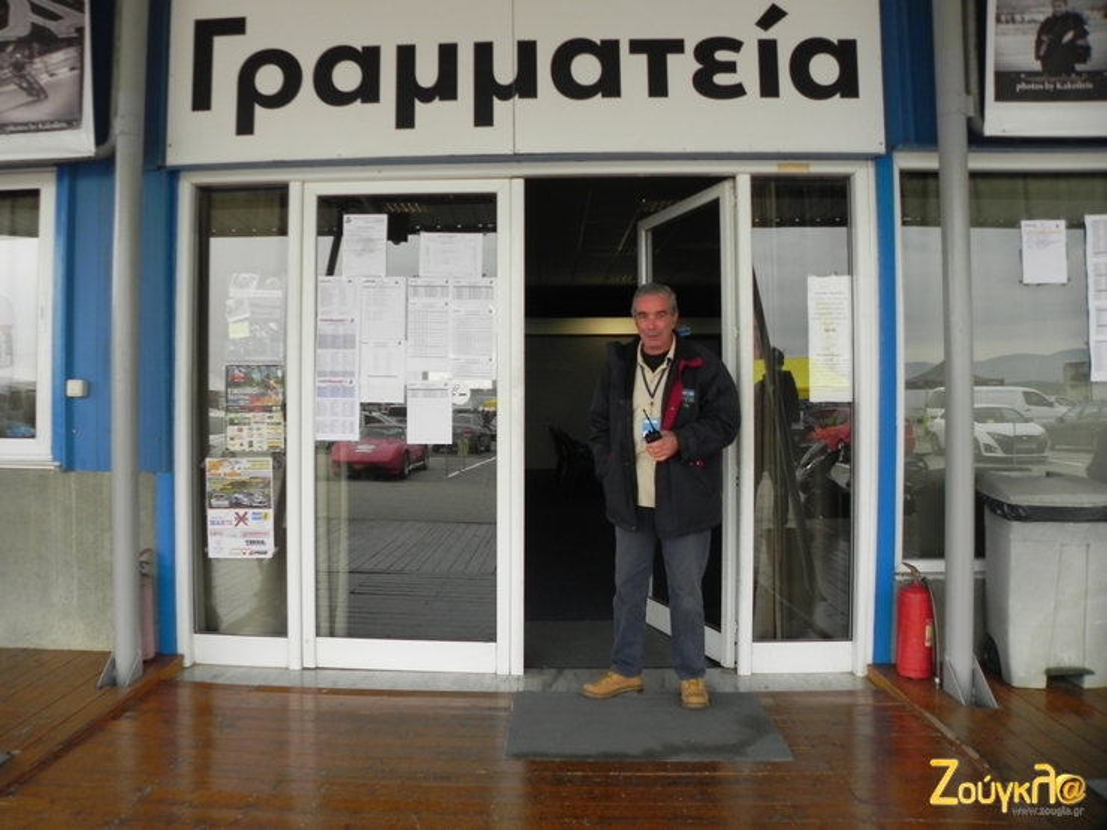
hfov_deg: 67.3
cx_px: 554
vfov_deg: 53.1
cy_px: 415
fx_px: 831
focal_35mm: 26
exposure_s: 1/200
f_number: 3.5
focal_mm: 4.6
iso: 160
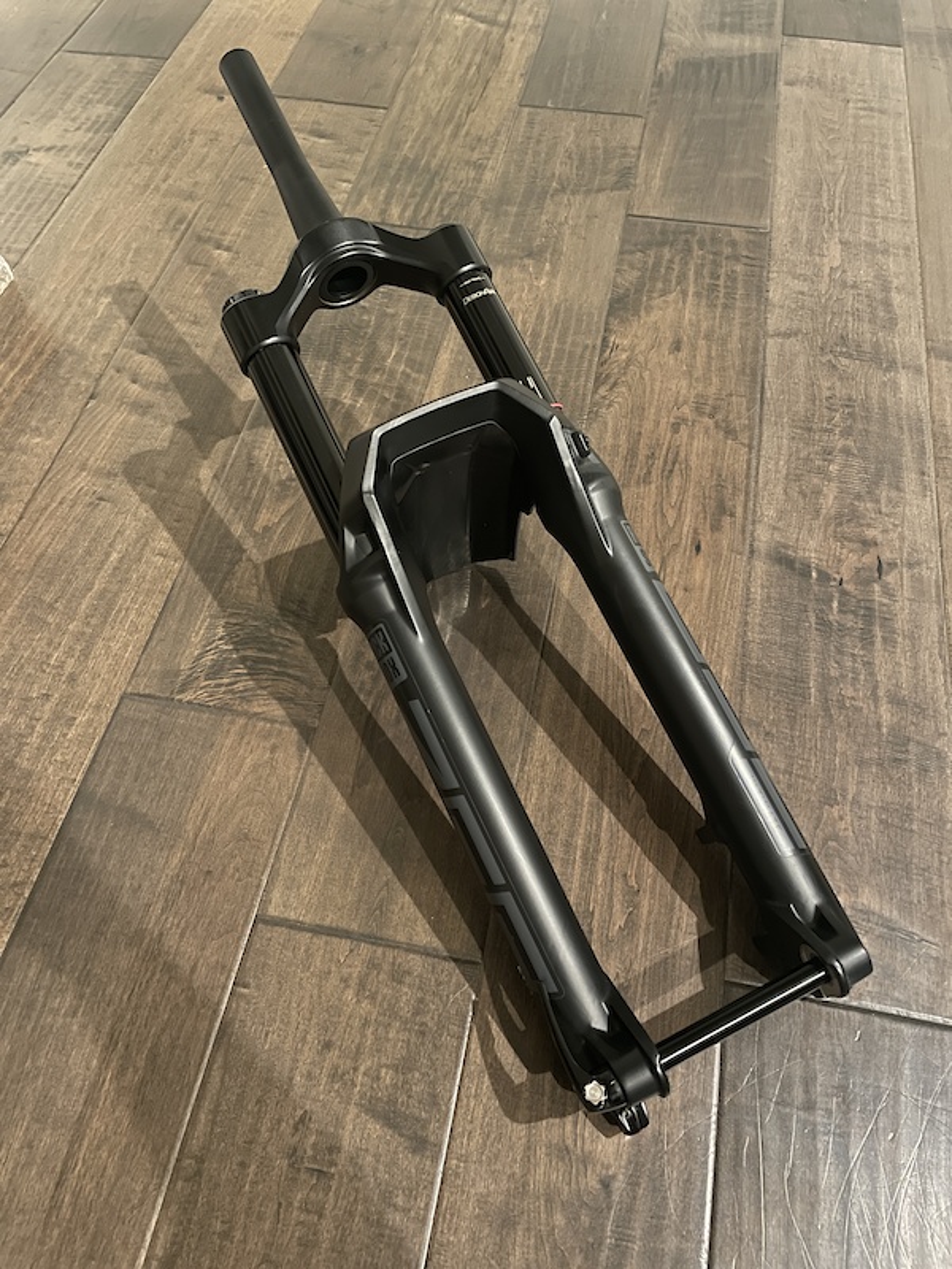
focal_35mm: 26
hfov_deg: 53.1
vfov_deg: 67.3
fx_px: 953
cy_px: 634
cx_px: 476
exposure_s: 1/24
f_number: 1.6
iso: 1000
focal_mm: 4.2
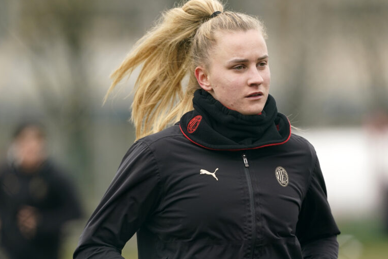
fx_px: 4365
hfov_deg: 5.1
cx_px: 227
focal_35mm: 405
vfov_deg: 3.4
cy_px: 161
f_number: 3.2
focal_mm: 300
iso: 500
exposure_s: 1/1250
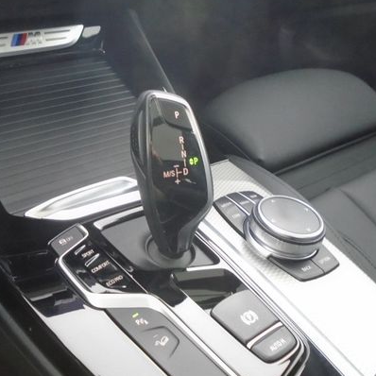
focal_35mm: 37
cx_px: 145
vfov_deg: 44.9
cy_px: 184
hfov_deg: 44.6
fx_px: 455
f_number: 3.2
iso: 400
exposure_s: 1/15
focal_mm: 4.6
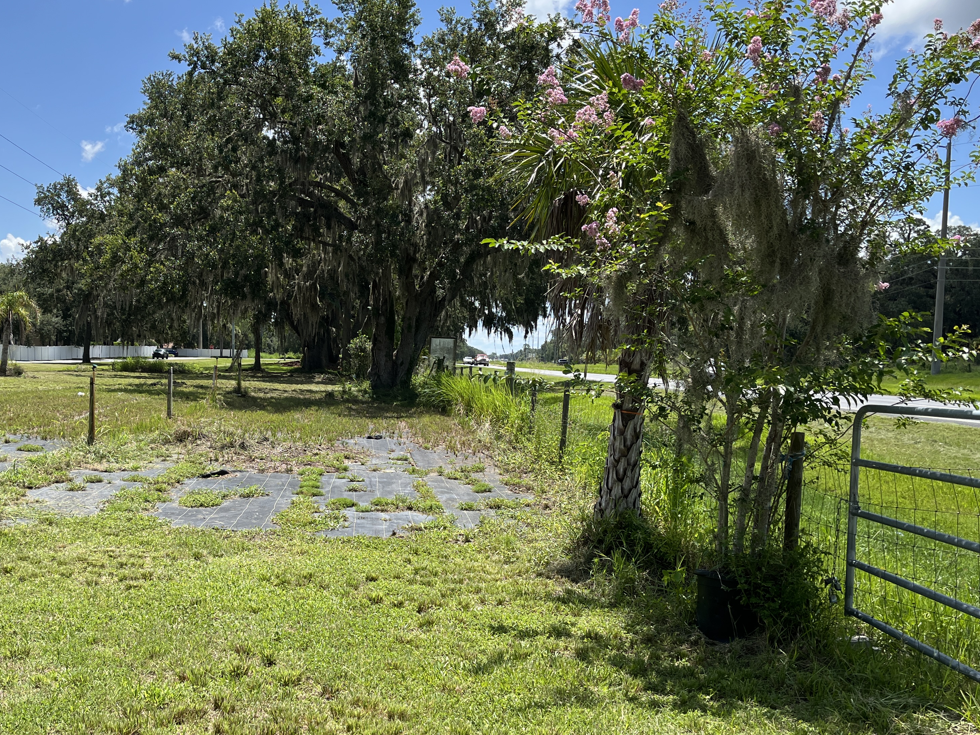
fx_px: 1019
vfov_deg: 39.4
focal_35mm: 36
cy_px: 449
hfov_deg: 50.8
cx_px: 369
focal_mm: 5.1
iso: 50
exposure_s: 1/2825
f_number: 1.6
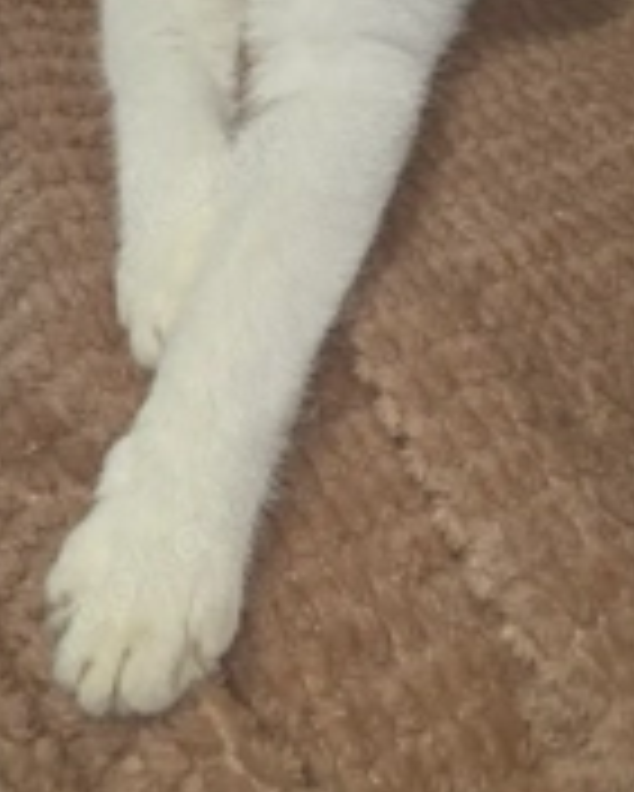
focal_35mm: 51
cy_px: -94
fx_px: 1195
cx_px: 256
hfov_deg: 29.6
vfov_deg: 32.0
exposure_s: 1/33.4
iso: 800
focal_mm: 6.3
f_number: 1.7
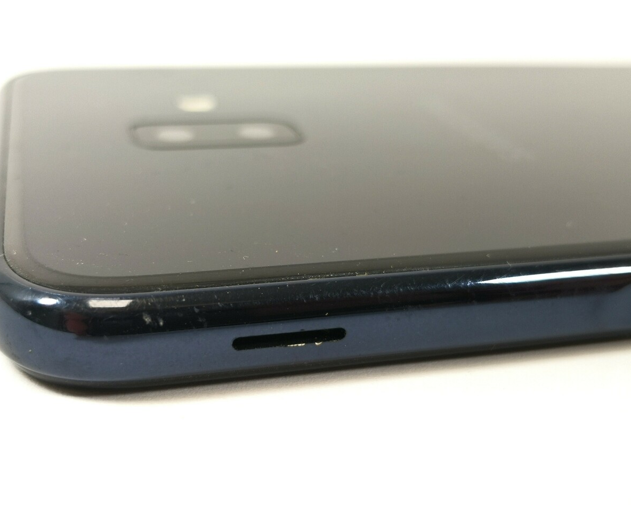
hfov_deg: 47.9
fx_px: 710
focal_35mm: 38
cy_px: 251
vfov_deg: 39.2
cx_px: 295
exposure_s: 1/50
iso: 64
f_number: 1.6
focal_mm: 3.95
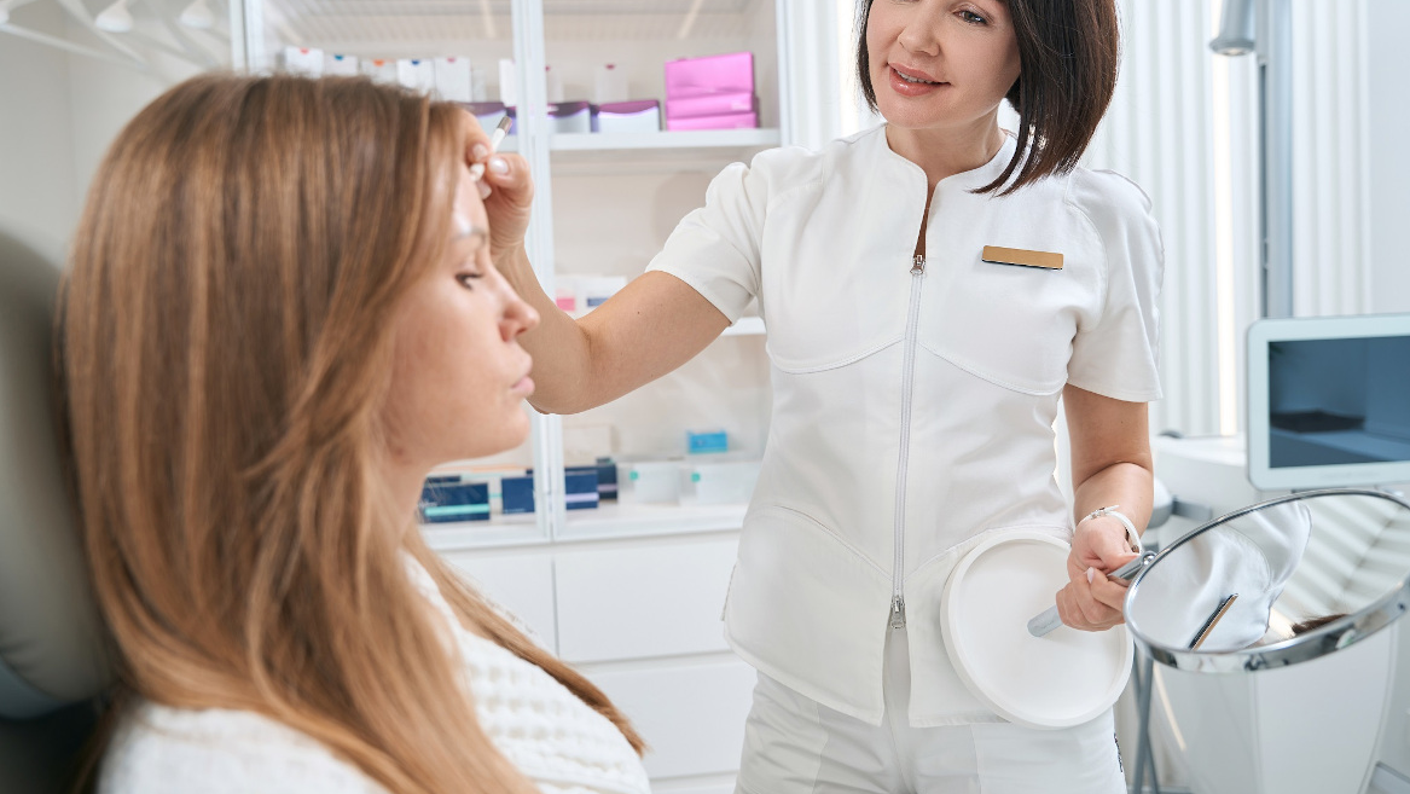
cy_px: 342
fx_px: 1071
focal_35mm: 29
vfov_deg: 40.6
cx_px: 686
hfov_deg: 66.7
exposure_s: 1/250
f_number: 3.2
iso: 100
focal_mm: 26.6
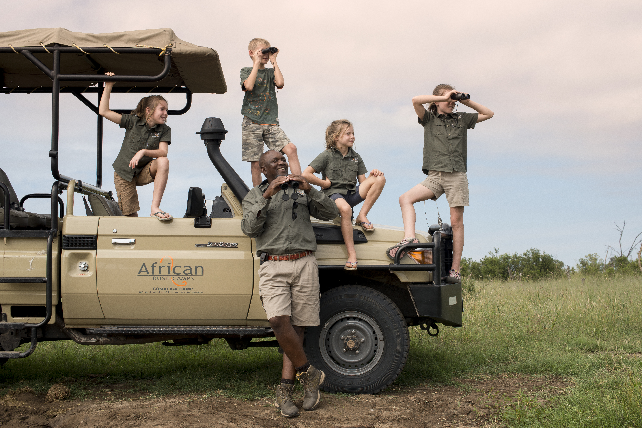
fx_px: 892
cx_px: 321
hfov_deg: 39.6
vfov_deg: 27.0
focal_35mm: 50
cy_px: 214
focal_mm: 50
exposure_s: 1/350
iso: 200
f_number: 9.5
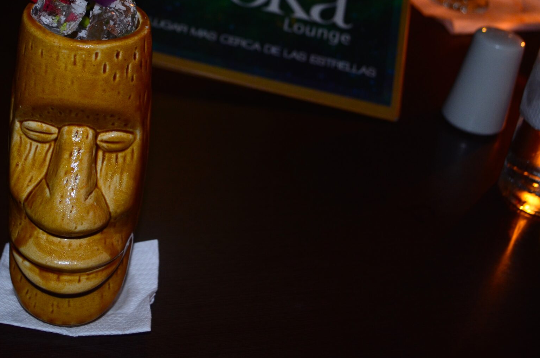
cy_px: 69
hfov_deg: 38.8
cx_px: 149
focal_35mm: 50
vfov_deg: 26.4
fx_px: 749
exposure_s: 1/10
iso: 640
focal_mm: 20
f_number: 3.8
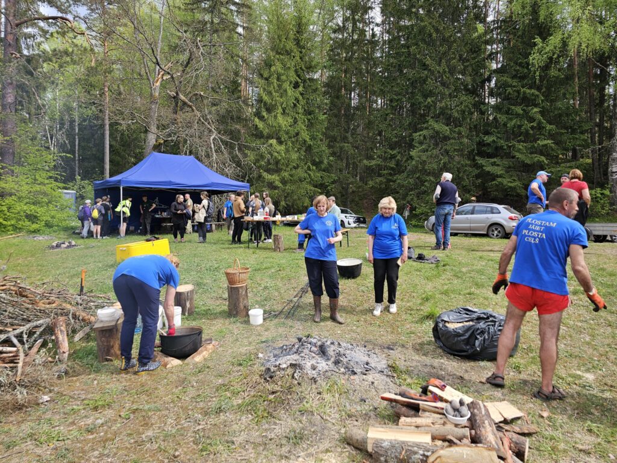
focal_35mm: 23
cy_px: 232
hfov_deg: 73.9
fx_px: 410
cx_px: 308
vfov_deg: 58.9
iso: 10
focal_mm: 6.3
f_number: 1.7
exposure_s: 1/249
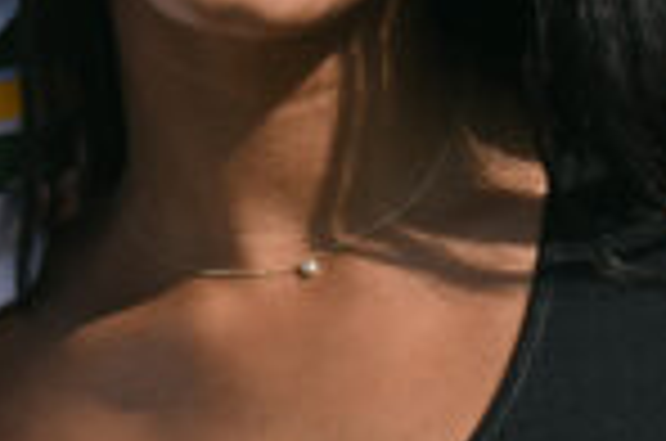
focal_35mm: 798
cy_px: 439
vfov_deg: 1.7
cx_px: -706
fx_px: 14731
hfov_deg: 2.6
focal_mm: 115
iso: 125
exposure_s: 1/3200
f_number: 2.8
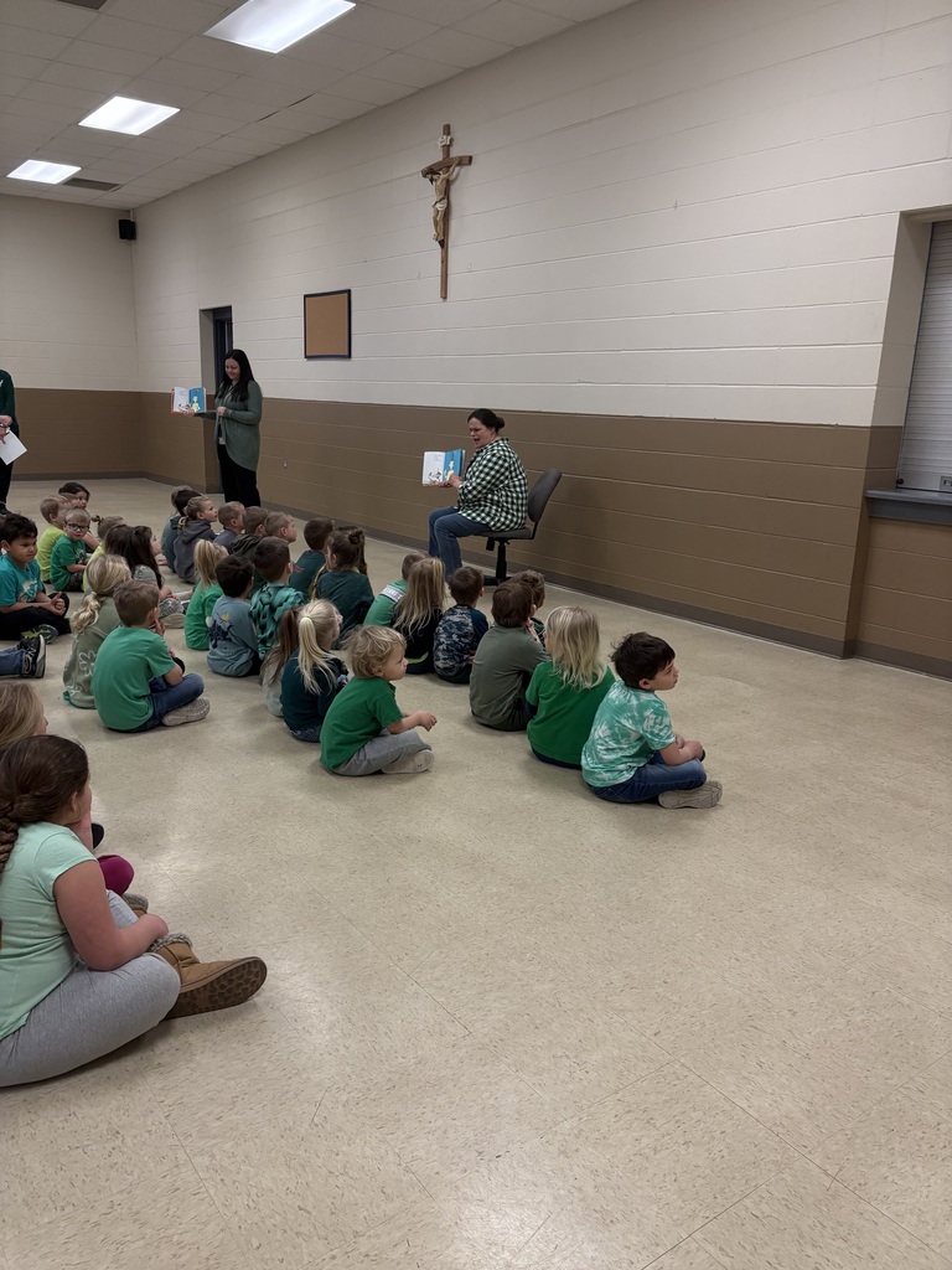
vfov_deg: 67.3
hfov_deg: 53.1
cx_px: 476
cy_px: 635
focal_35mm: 26
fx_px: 953
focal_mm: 5.96
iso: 160
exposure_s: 1/120
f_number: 1.6
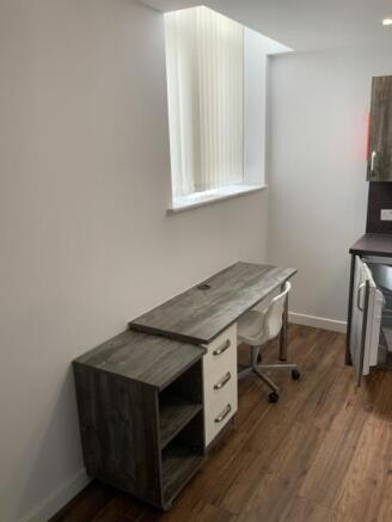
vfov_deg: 61.6
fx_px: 438
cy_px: 261
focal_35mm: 29
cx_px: 196
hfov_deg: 48.2
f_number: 1.8
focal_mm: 3
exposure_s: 1/100
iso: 50
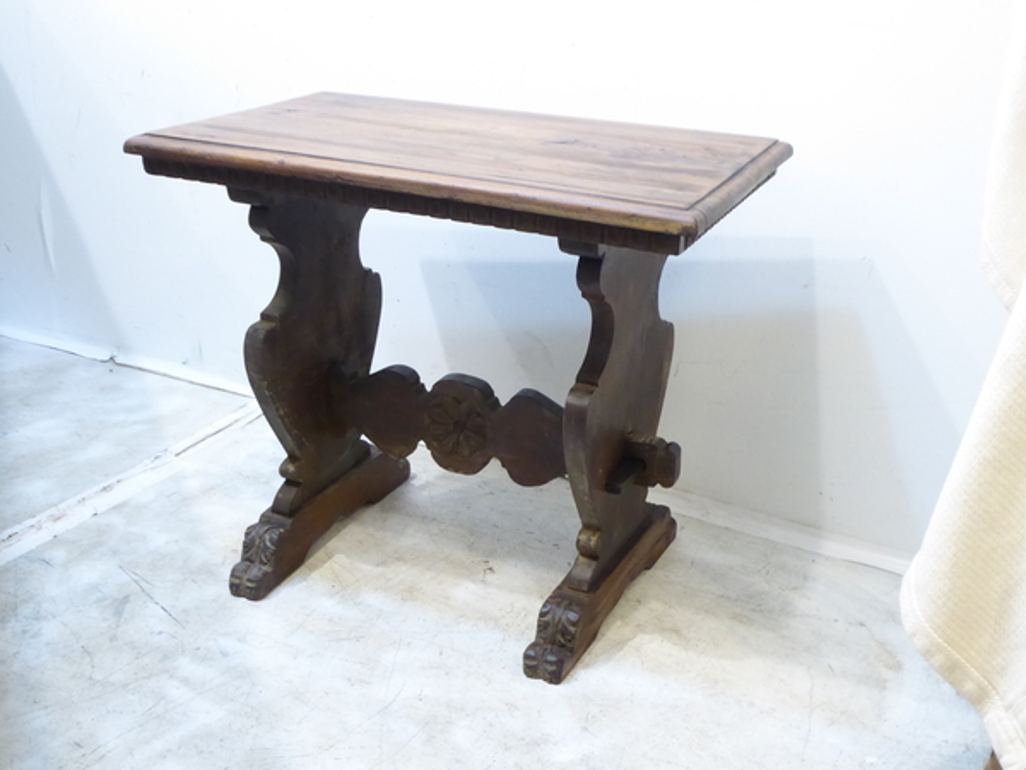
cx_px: 513
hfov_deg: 36.2
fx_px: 1571
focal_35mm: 53
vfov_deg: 27.5
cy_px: 385
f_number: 4.1
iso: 800
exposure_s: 1/10
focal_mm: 9
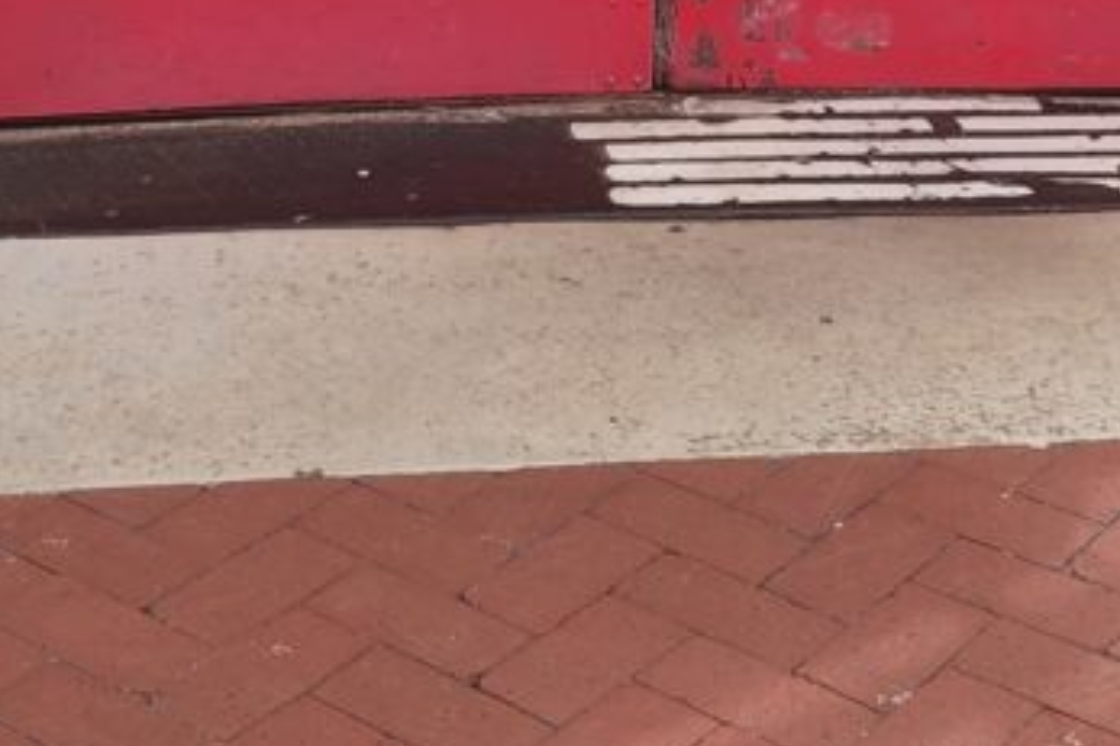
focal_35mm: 106
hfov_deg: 19.2
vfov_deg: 11.2
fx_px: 3296
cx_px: 403
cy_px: -940
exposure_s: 1/423
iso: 12
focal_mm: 6.4
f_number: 1.8
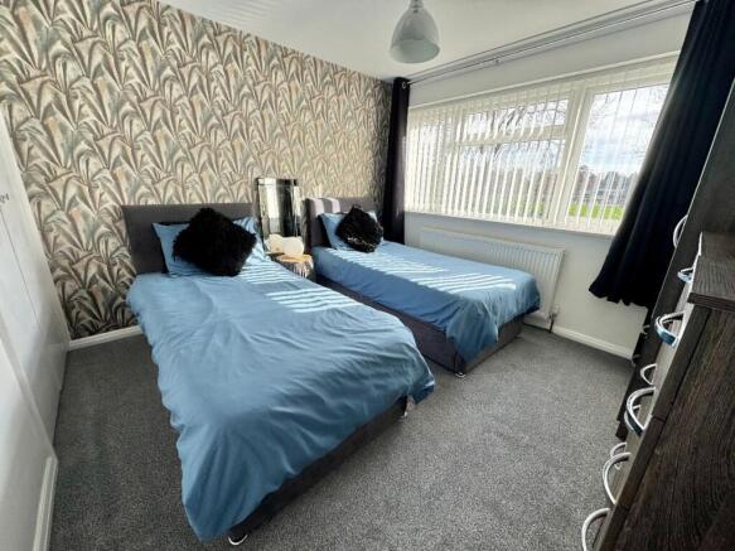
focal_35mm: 14
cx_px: 368
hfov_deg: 102.1
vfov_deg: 85.7
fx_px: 297
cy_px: 276
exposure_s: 1/270
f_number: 2.2
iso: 40
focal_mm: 2.22
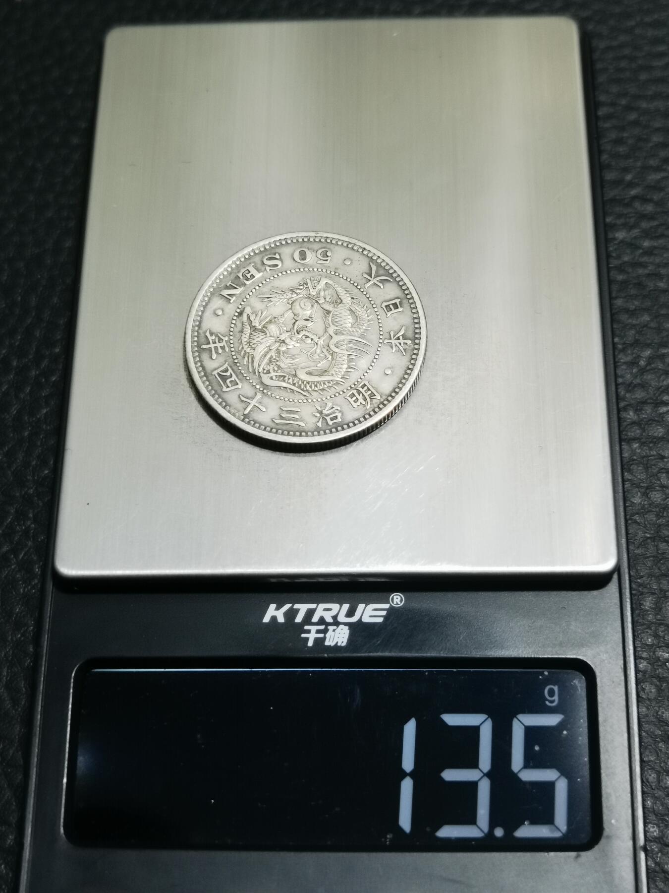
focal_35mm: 54
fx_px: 1391
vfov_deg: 35.5
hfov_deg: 27.0
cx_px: 334
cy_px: 446
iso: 125
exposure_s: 1/100
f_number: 1.9
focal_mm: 6.67
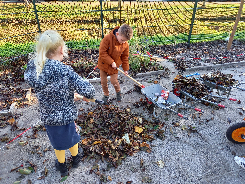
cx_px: 122
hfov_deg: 69.4
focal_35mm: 25
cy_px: 92
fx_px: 177
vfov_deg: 54.9
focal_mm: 4.6
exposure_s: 1/100
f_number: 2
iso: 80
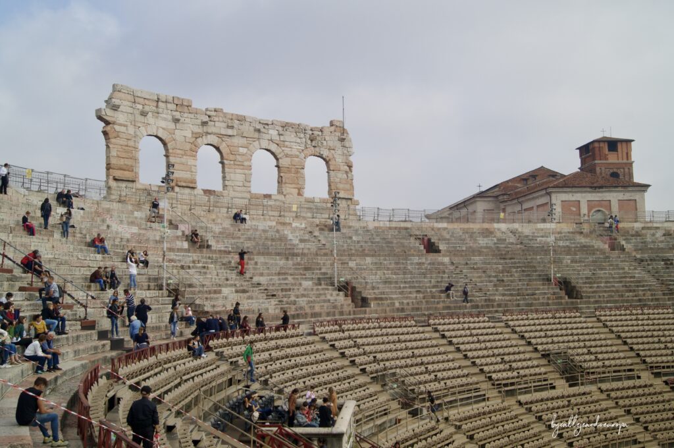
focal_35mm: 36
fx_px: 673
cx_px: 337
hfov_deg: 53.2
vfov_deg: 36.8
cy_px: 224
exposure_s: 1/100
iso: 100
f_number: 10
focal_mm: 24
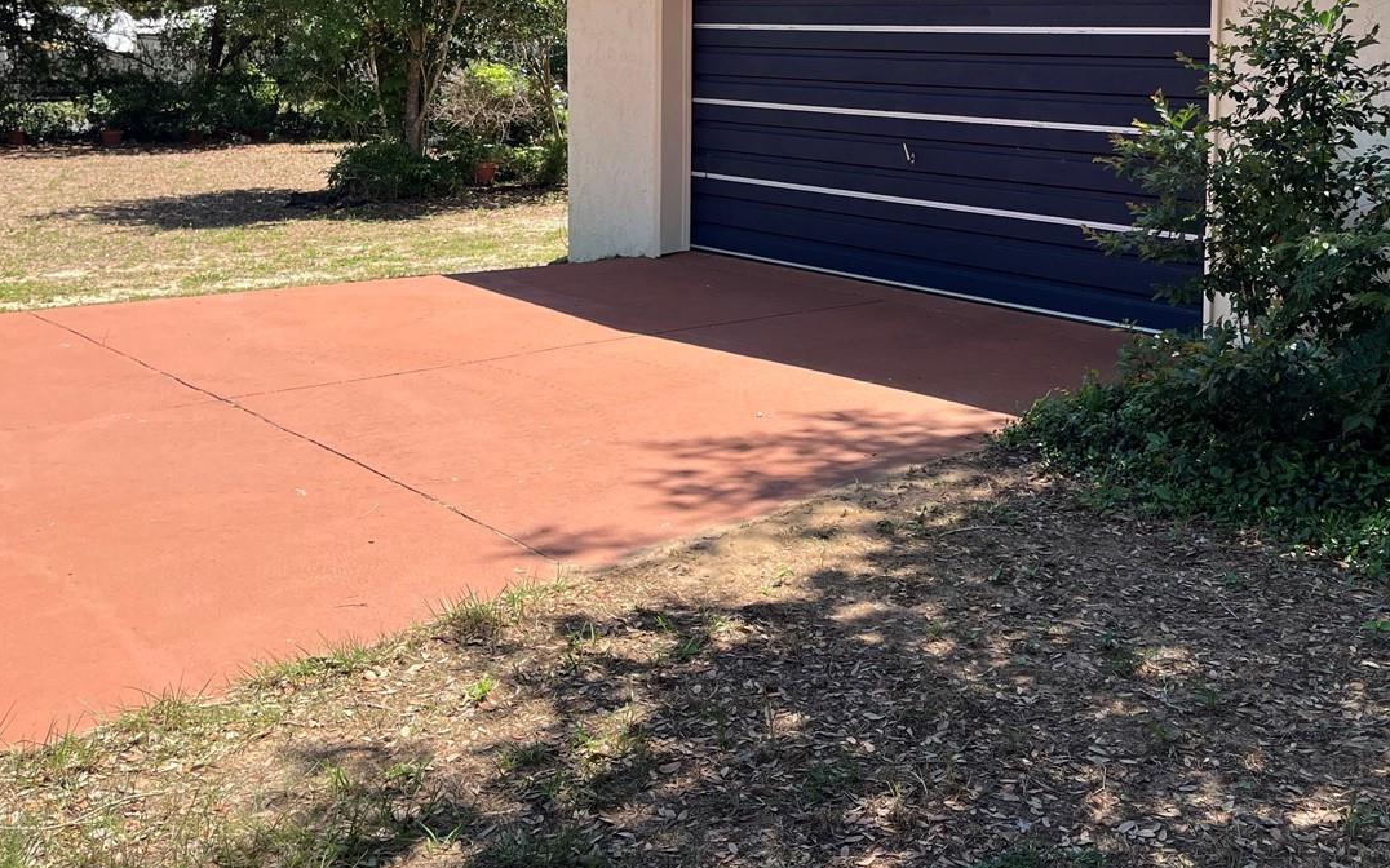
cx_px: 947
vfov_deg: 30.4
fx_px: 1553
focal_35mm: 41
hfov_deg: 47.3
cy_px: 152
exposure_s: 1/1309
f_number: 1.6
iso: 50
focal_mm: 5.1
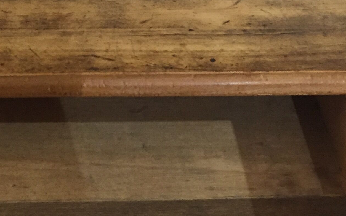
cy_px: 114
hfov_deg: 25.6
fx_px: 754
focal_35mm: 80
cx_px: 92
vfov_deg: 16.3
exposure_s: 1/33
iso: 320
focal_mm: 4.15
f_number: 2.2
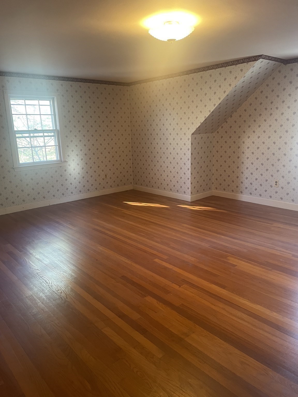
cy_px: 198
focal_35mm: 26
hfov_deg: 53.1
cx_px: 149
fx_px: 298
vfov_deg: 67.3
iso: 250
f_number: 1.6
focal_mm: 4.2
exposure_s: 1/60
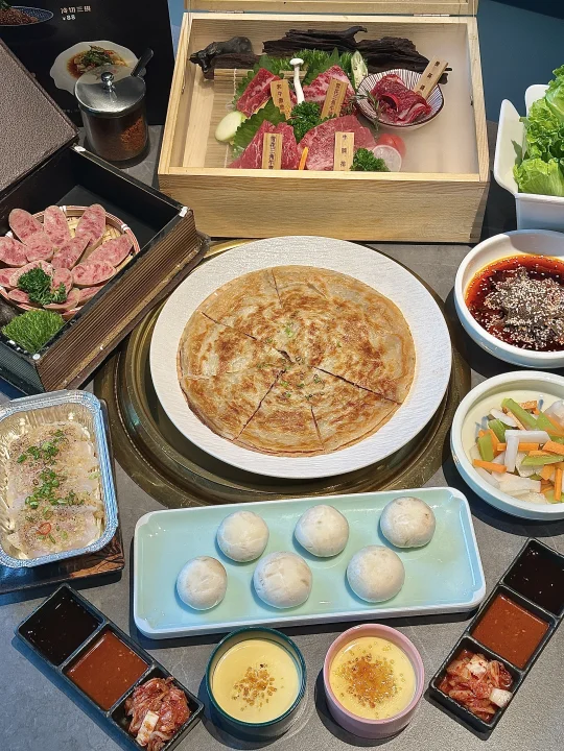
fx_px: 1043
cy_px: 376
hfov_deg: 30.3
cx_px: 282
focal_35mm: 48
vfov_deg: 39.7
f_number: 1.78
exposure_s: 1/100
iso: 64
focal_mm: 6.86
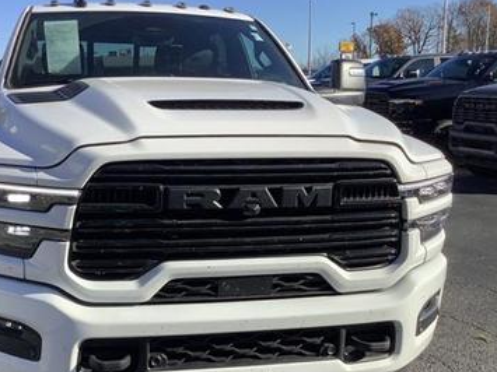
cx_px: 167
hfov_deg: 42.4
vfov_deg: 32.7
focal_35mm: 44
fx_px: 632
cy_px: 238
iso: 25
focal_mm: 3.3
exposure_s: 1/1538
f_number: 2.4
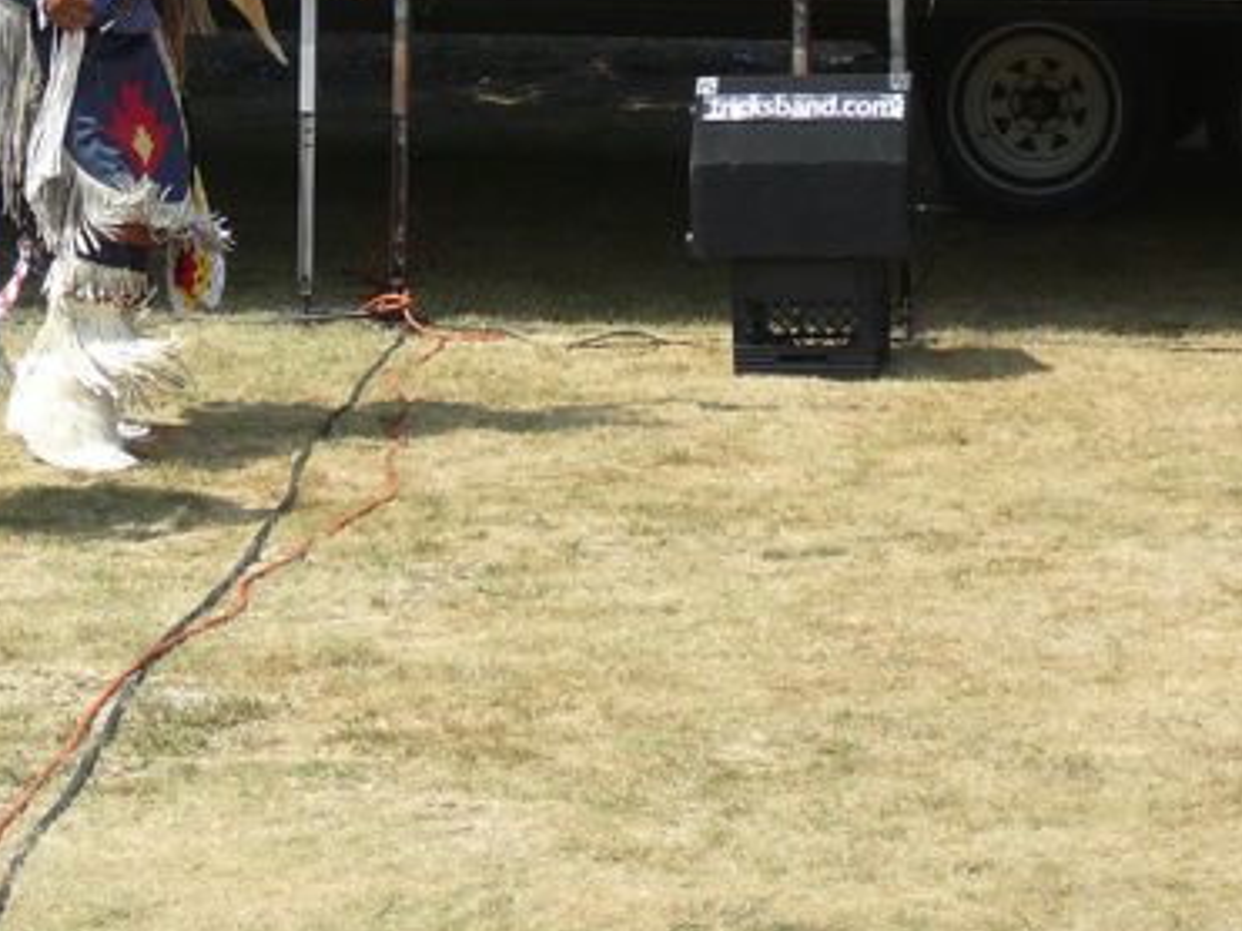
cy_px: 188
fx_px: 4699
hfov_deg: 14.9
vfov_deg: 11.3
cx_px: 184
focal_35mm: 131
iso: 80
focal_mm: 9.1
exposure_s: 1/640
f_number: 3.6
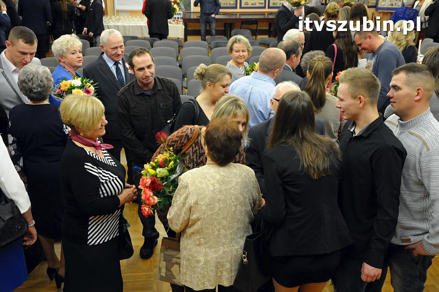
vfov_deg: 31.8
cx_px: 220
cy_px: 146
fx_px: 512
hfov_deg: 46.4
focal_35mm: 42
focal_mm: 28
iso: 2500
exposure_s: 1/80
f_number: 5.6
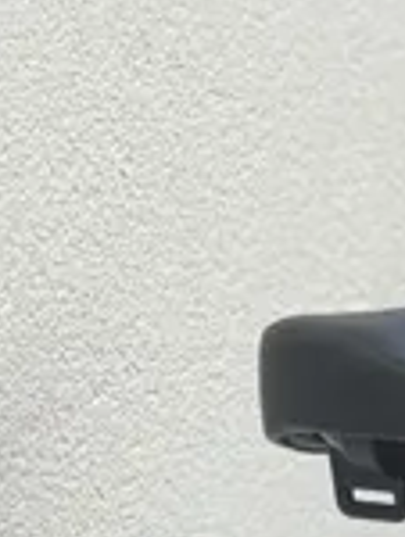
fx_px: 5289
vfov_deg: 5.5
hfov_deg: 4.3
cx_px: 842
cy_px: 1568
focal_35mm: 340
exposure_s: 1/1167
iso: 100
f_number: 1.78
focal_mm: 6.76
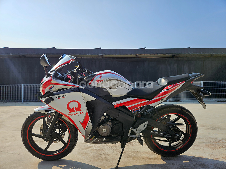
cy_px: 84
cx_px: 113
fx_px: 150
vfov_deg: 58.9
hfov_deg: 73.9
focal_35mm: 23
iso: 25
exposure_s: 1/2993
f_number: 1.8
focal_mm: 5.4
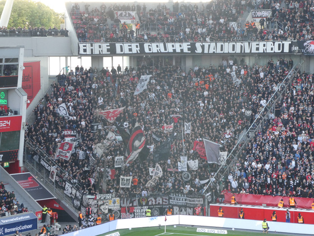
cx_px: 157
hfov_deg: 14.6
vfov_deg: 11.0
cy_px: 118
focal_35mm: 135
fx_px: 1225
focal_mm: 24.2
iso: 250
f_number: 5.3
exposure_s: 1/80
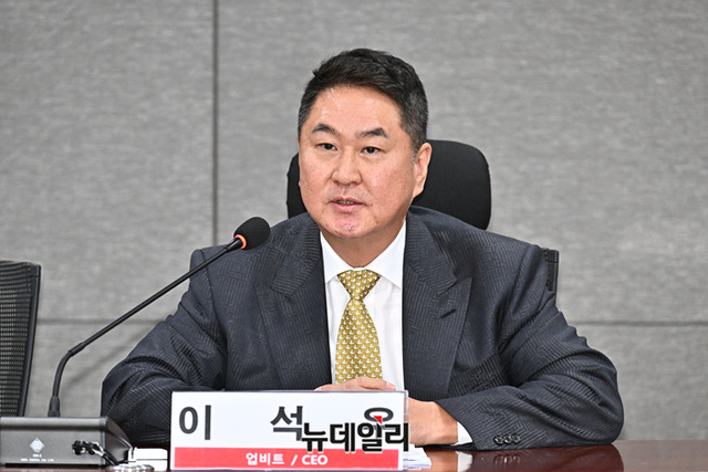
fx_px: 5114
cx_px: 354
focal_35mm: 260
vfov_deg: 5.3
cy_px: 236
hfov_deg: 7.9
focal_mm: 260
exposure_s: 1/250
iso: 3200
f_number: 5.6
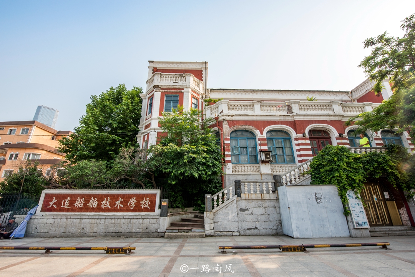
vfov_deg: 73.8
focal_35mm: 16
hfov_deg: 96.7
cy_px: 138
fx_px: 185
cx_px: 208
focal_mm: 16
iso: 200
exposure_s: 1/100
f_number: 14
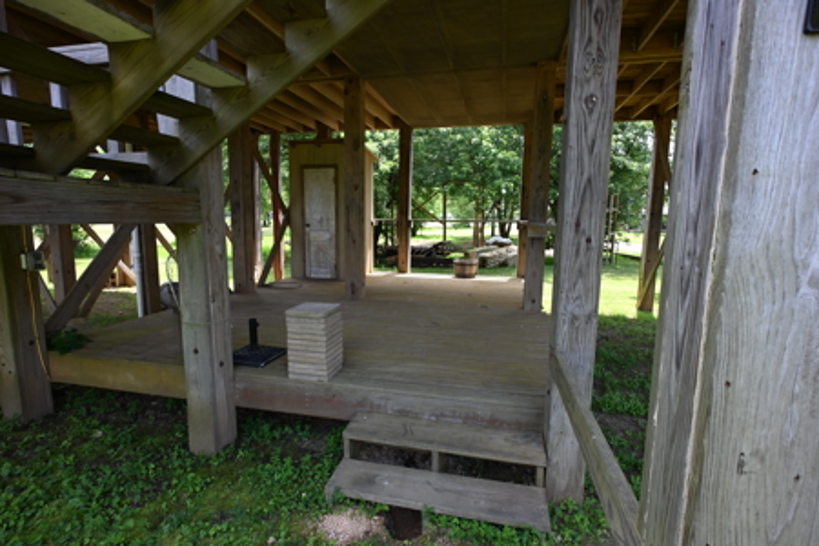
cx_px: 410
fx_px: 409
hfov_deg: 90.0
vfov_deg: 67.4
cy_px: 273
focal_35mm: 18
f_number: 5
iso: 200
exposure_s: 1/250
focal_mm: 12
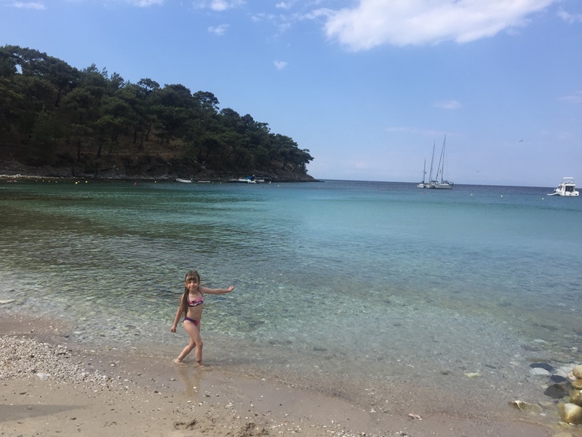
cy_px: 218
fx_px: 488
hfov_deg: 61.7
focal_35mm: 29
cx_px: 291
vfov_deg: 48.2
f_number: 2.2
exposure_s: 1/1980
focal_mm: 4.15
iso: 32
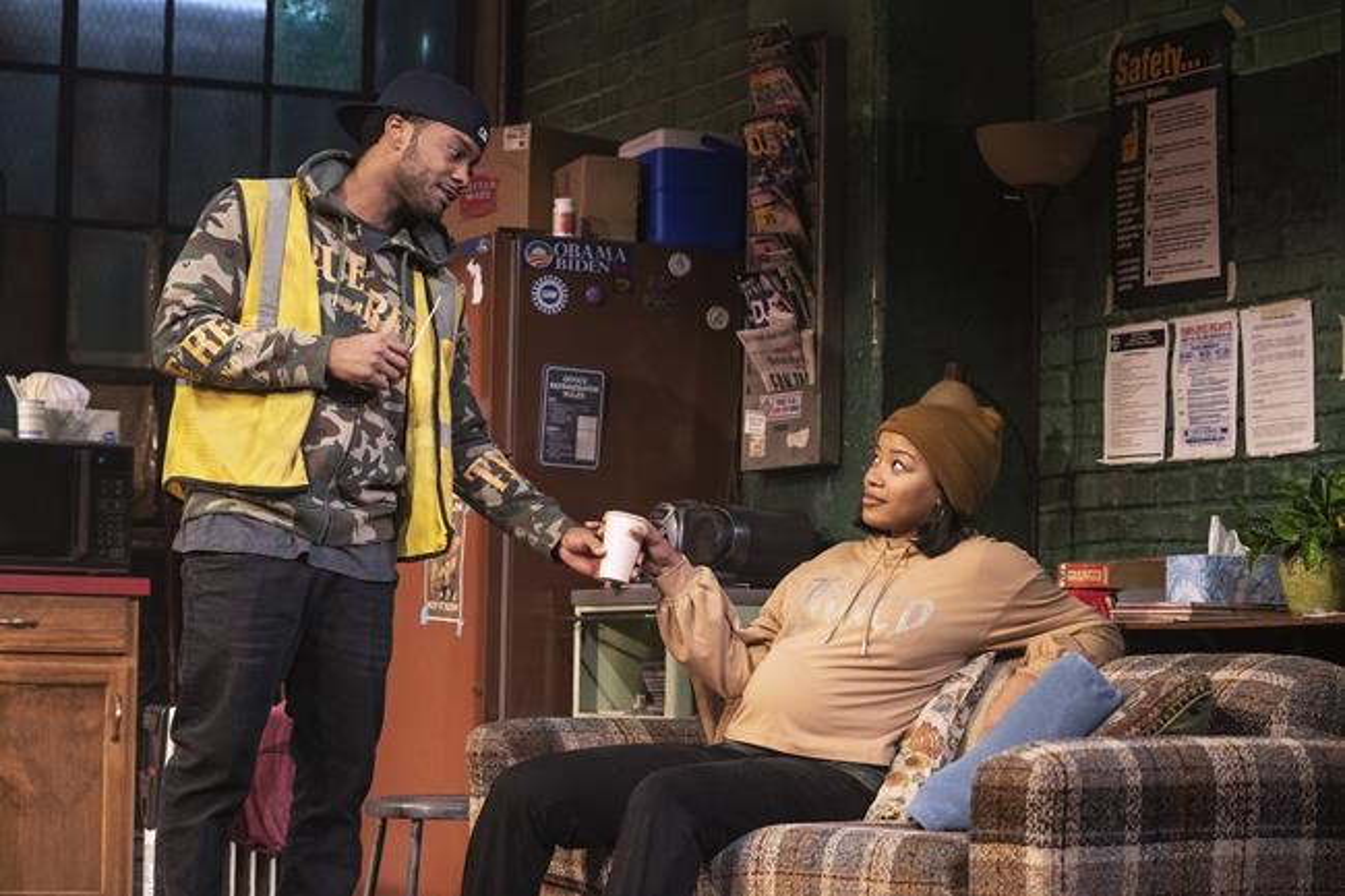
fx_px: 2988
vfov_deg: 17.1
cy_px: 448
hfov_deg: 25.4
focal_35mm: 80
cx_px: 672
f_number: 4
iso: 3200
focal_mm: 80
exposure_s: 1/400
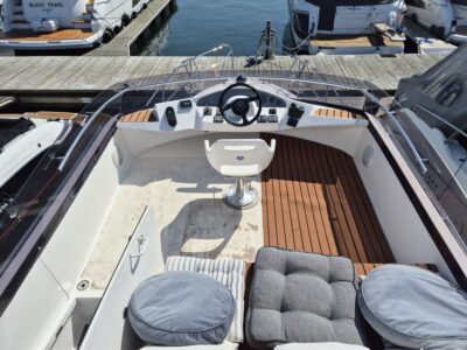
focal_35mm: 23
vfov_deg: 58.9
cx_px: 234
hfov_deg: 73.9
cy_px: 175
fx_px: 310
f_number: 1.8
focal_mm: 5.4
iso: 25
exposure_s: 1/3960
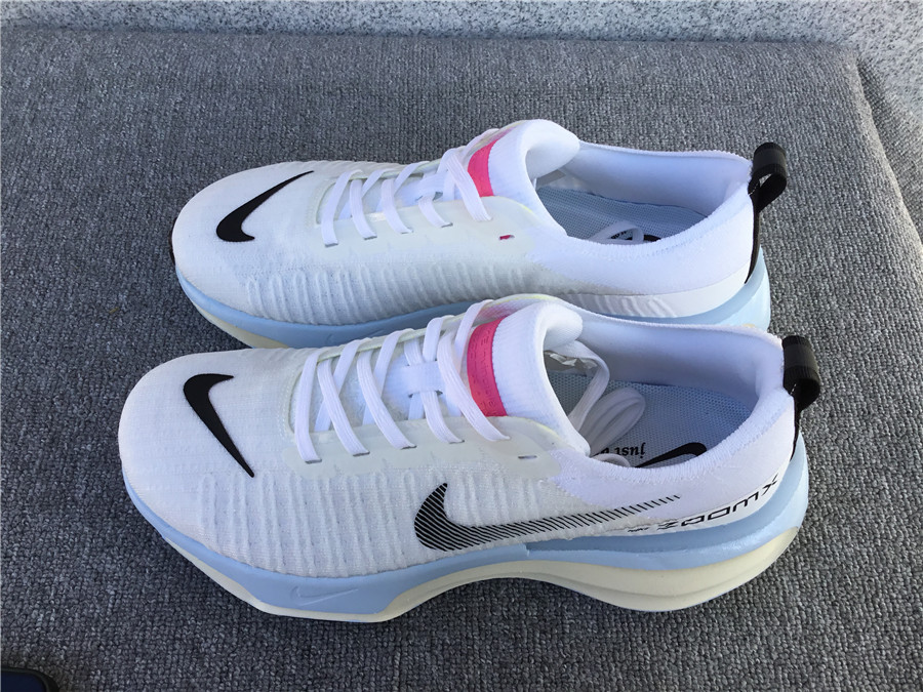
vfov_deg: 45.4
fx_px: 827
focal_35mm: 31
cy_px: 346
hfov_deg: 58.4
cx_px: 462
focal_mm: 3.3
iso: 25
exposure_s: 1/420
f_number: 2.4
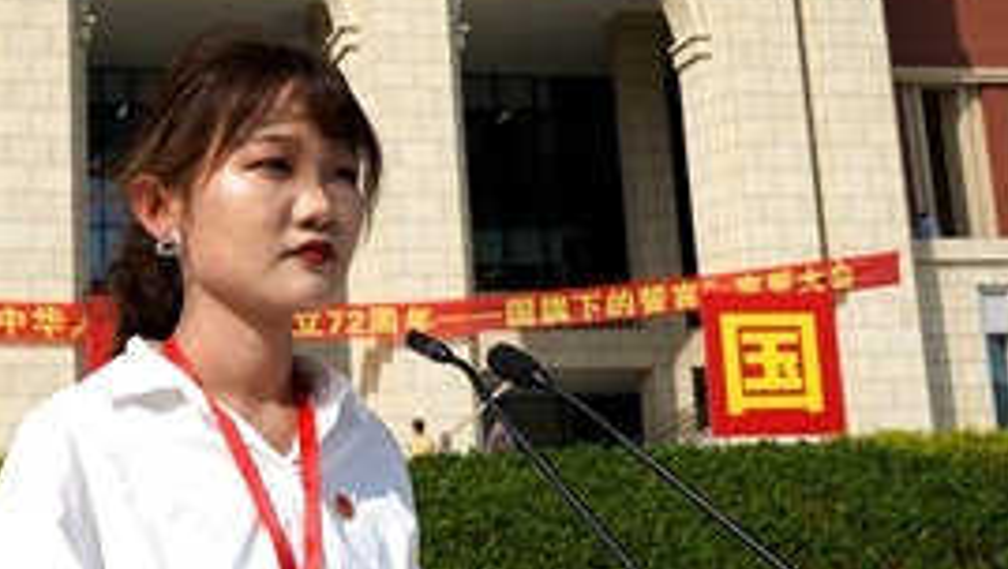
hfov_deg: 28.3
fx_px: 1980
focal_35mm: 74
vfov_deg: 16.3
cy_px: 133
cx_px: 322
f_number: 11
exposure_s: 1/4000
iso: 1250
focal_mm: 34
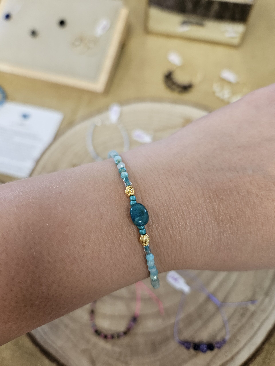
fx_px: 244
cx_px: 138
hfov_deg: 58.9
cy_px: 183
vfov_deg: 73.9
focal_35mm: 23
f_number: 1.8
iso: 160
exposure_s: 1/100
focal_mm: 5.4
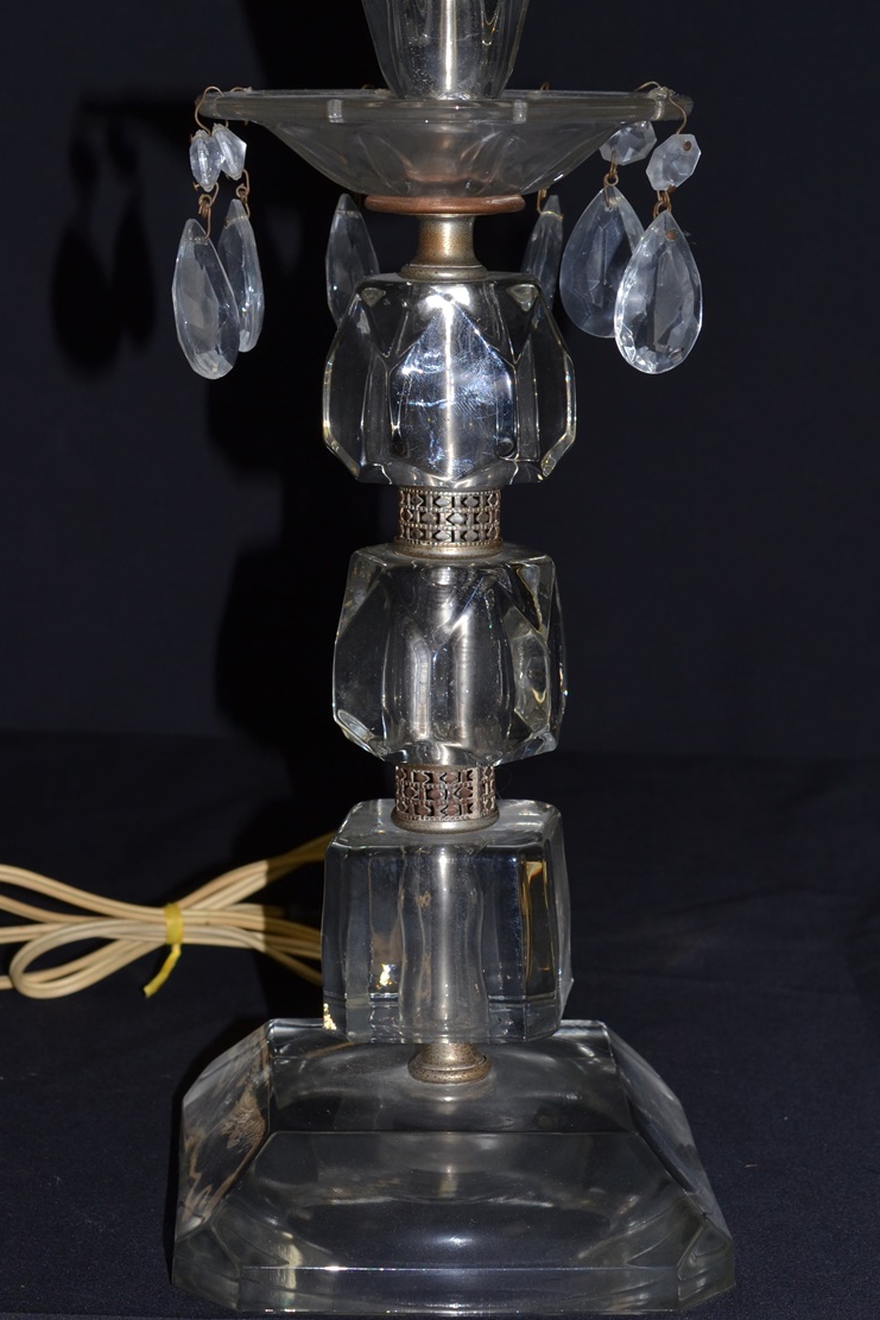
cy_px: 661
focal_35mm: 81
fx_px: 2969
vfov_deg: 25.1
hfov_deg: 16.9
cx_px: 474
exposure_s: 1/60
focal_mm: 40
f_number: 8
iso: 100
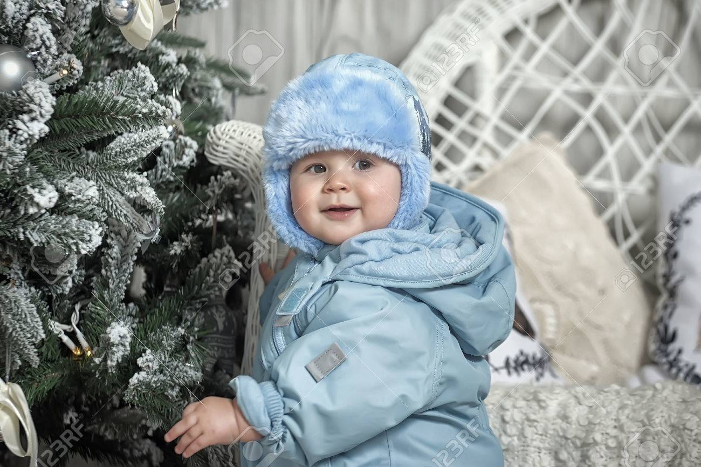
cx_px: 350
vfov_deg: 8.6
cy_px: 234
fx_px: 3113
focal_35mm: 160
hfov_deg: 12.8
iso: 400
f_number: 6.3
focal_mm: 160
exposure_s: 1/160
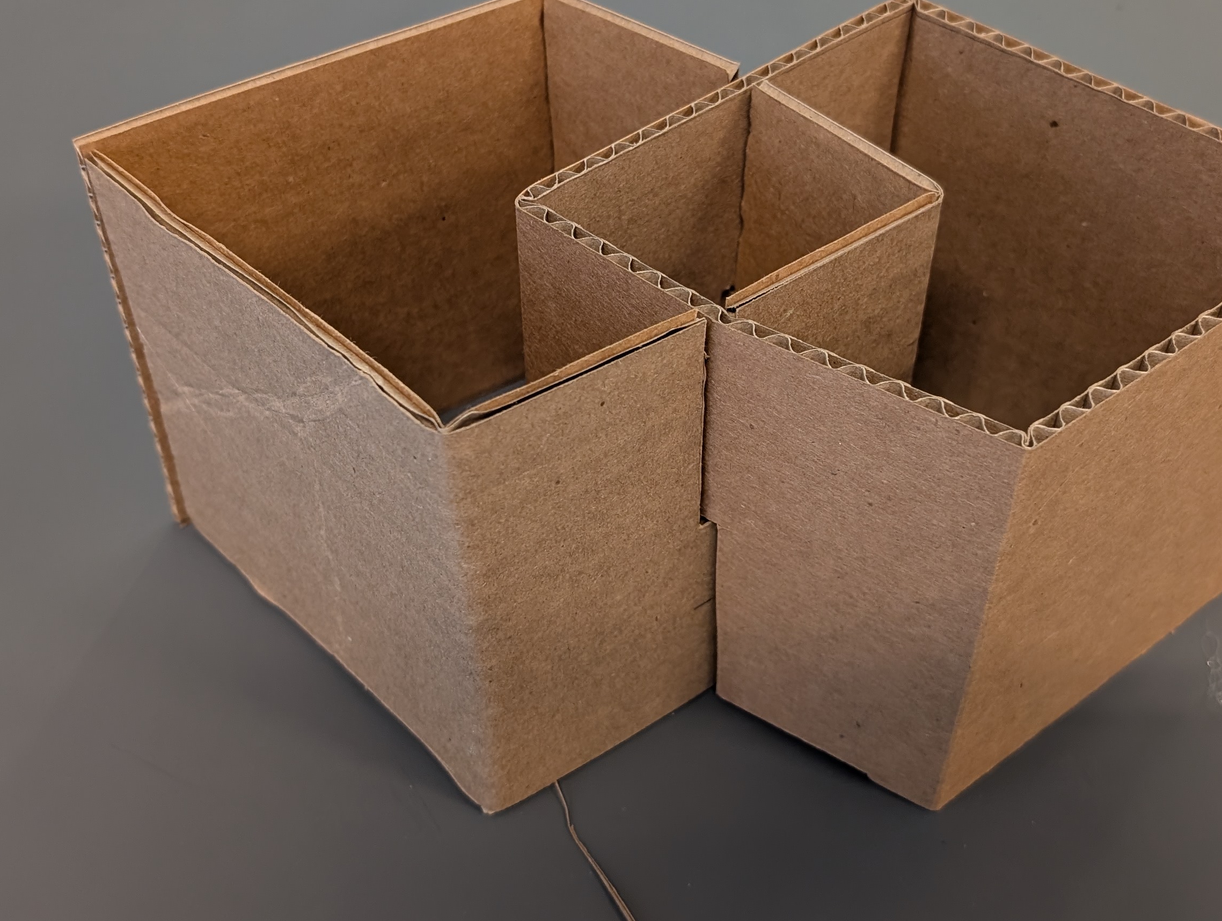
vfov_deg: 33.6
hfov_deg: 43.8
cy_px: 360
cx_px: 630
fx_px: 1520
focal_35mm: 43
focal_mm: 6.9
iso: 424
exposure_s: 1/121
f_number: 1.68
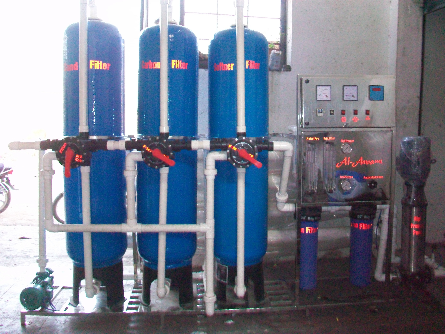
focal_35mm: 32
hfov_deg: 56.8
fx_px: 411
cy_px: 167
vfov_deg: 44.2
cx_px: 222
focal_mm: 5.7
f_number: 2.8
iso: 400
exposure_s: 1/60
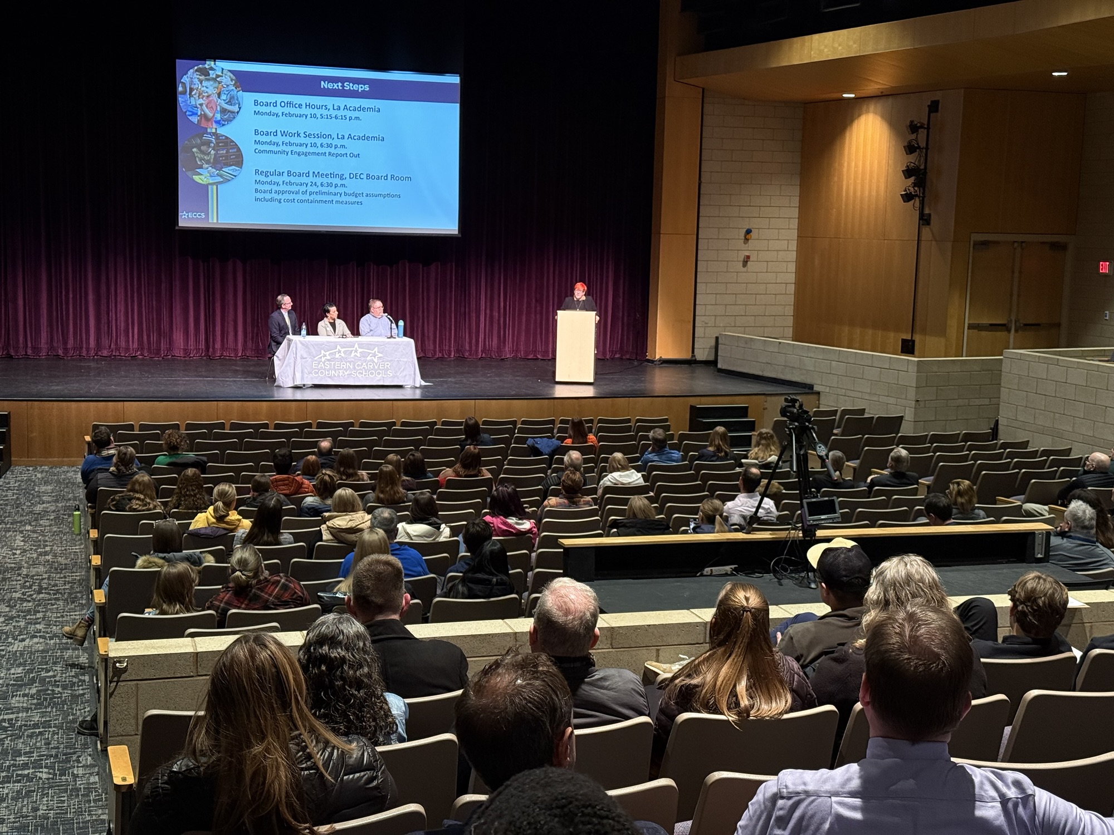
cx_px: 557
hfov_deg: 39.7
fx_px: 1545
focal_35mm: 48
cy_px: 418
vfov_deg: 30.3
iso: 320
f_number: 1.78
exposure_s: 1/36
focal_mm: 6.76
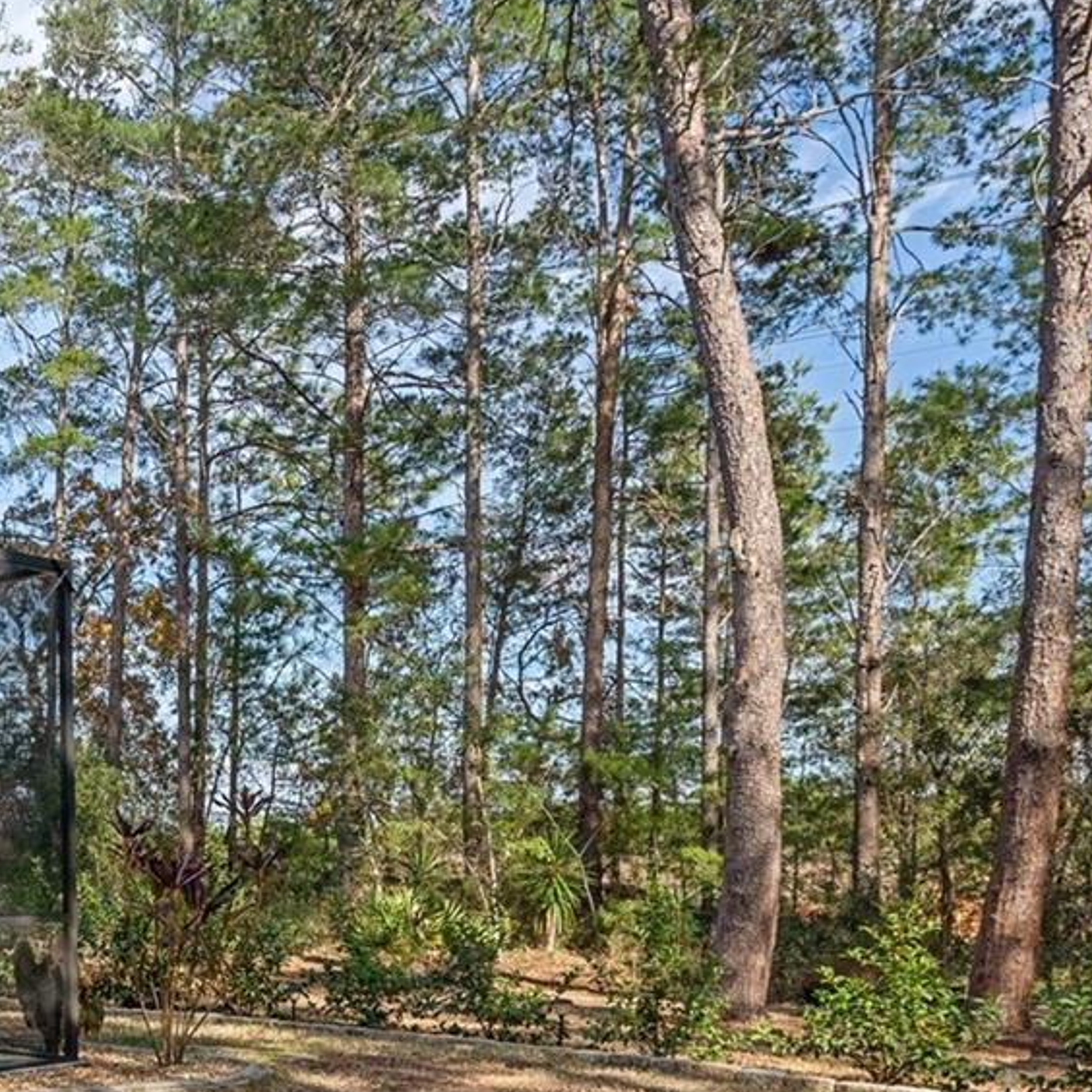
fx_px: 1463
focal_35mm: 41
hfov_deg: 37.1
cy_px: 895
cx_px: 29
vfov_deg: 39.1
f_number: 8
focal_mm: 17
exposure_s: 1/320
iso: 400
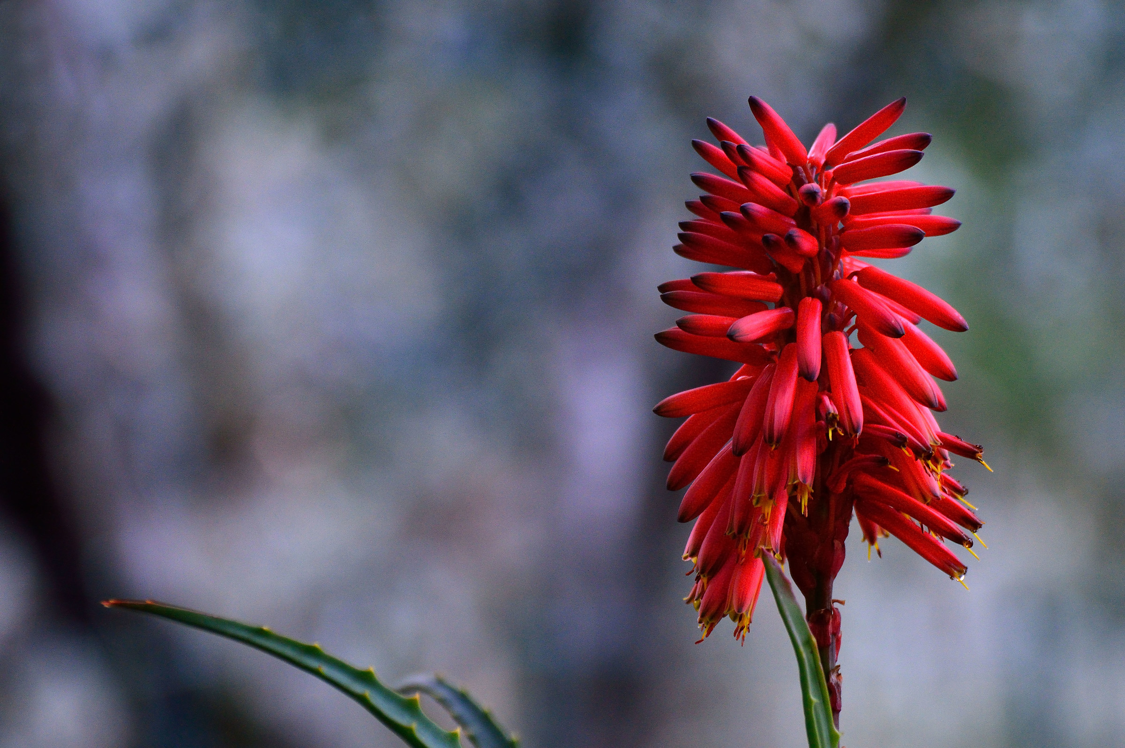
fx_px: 6322
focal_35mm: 202
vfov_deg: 6.8
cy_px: 374
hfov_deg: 10.2
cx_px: 562
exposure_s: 1/50
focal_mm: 135
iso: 800
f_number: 4.5
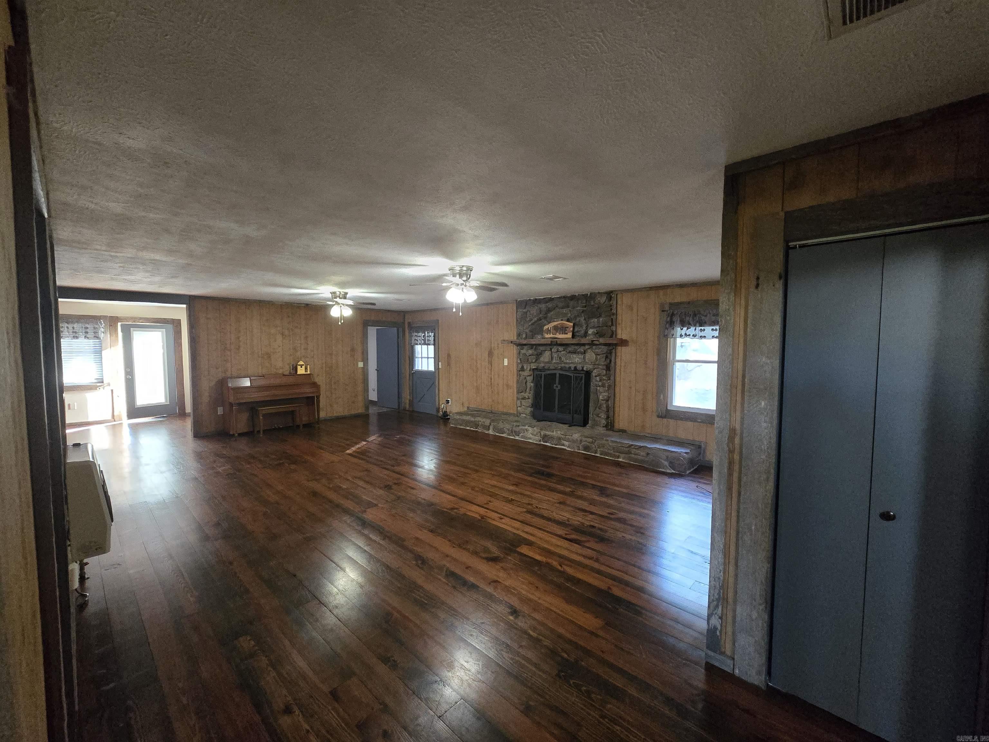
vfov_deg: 89.9
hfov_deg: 106.2
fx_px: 371
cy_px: 371
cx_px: 494
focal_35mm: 13
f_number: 2.2
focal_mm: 2.2
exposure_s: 1/60
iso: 1250
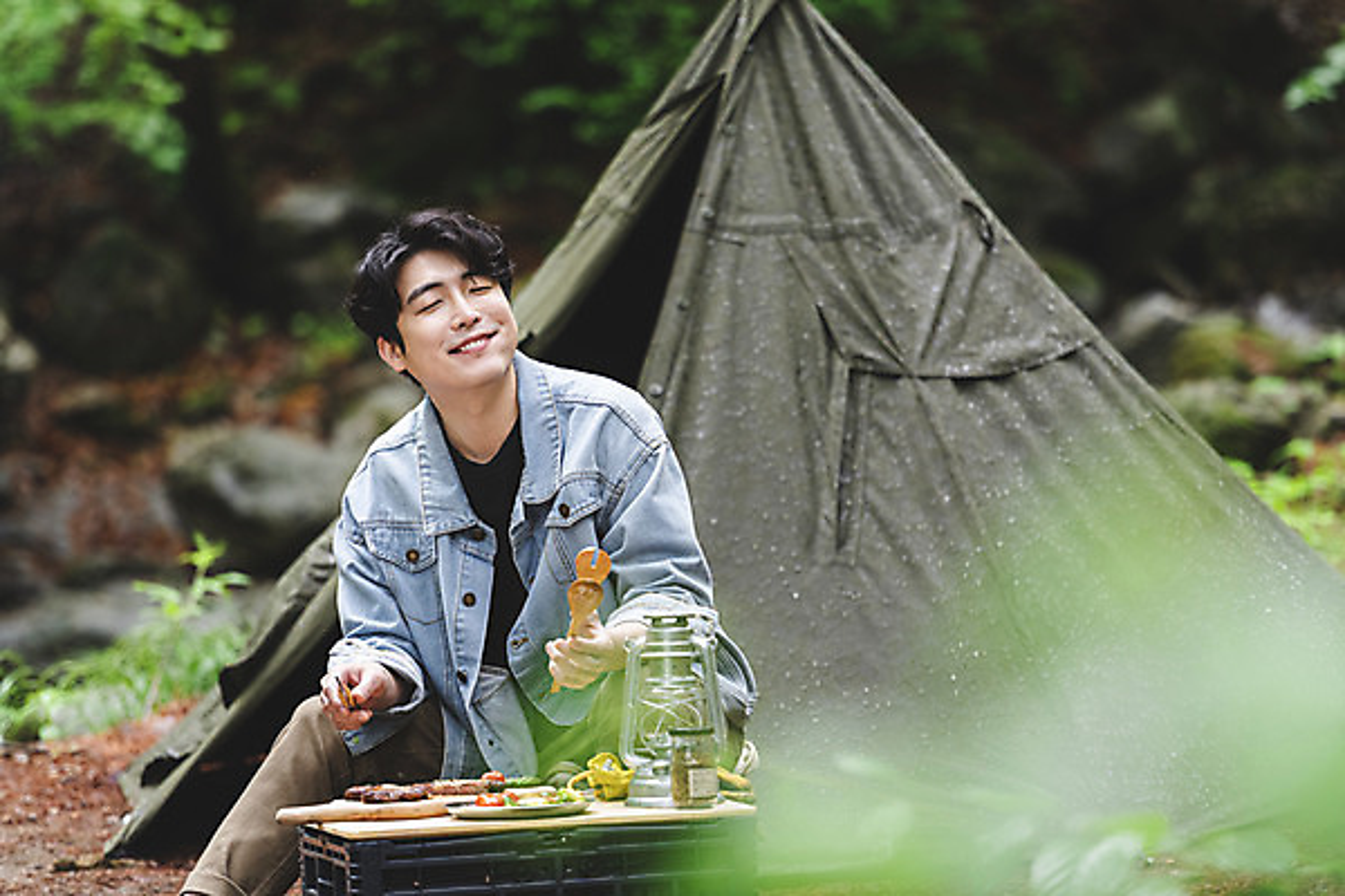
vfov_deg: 7.2
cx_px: 672
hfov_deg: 10.8
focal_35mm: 190
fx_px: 7098
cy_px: 448
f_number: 2.8
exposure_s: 1/125
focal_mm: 190
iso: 800
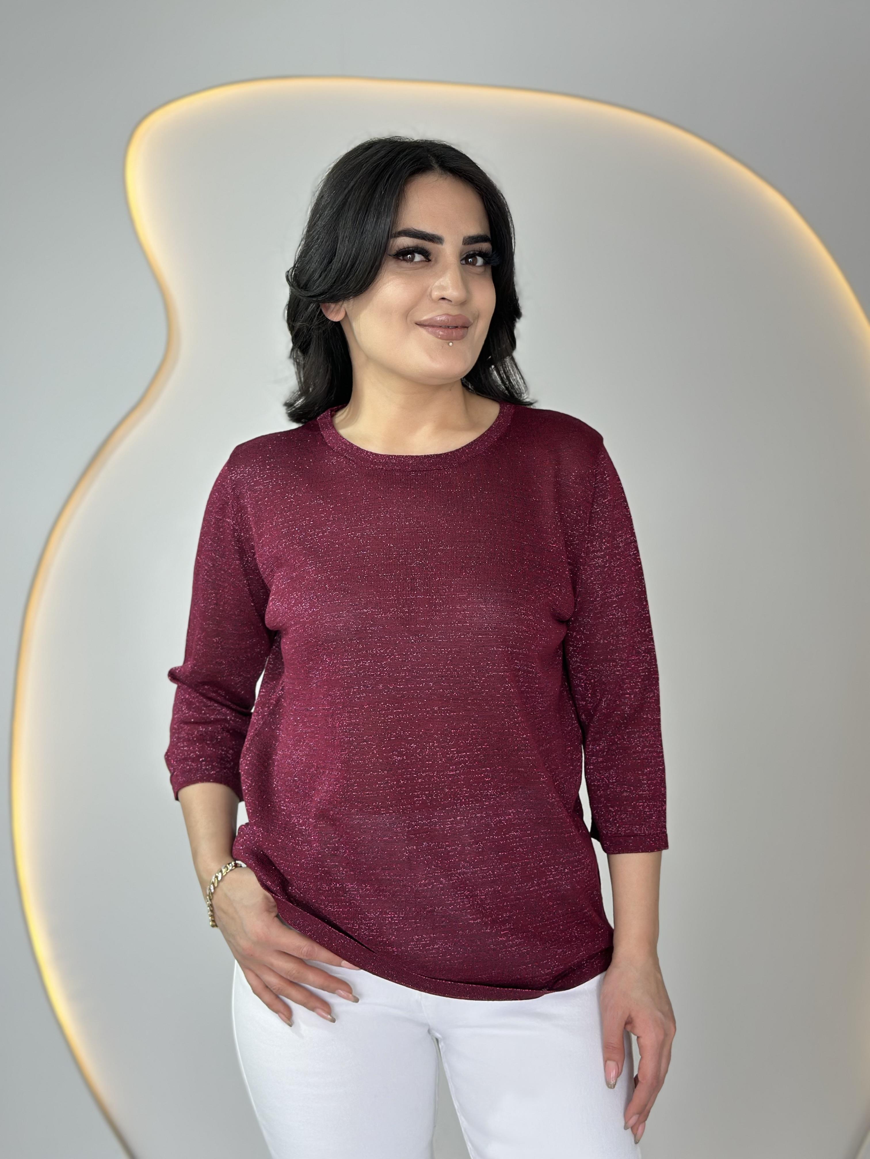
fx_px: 1609
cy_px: 580
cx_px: 435
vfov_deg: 39.7
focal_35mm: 48
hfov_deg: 30.3
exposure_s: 1/205
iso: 80
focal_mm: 6.86
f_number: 1.78
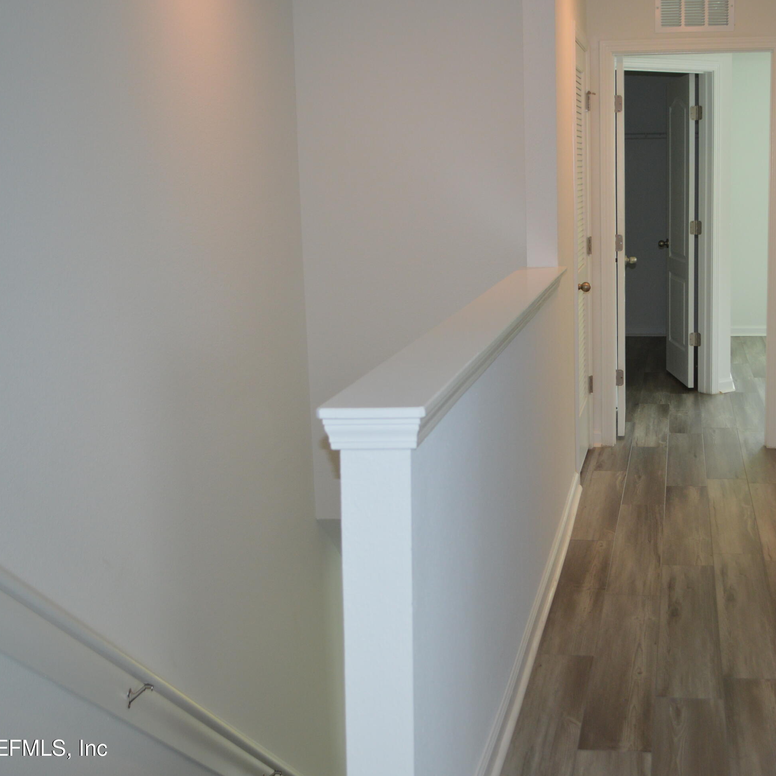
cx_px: 502
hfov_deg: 35.8
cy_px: 387
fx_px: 1192
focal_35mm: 47
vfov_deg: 36.1
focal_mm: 24
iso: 500
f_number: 4
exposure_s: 1/60
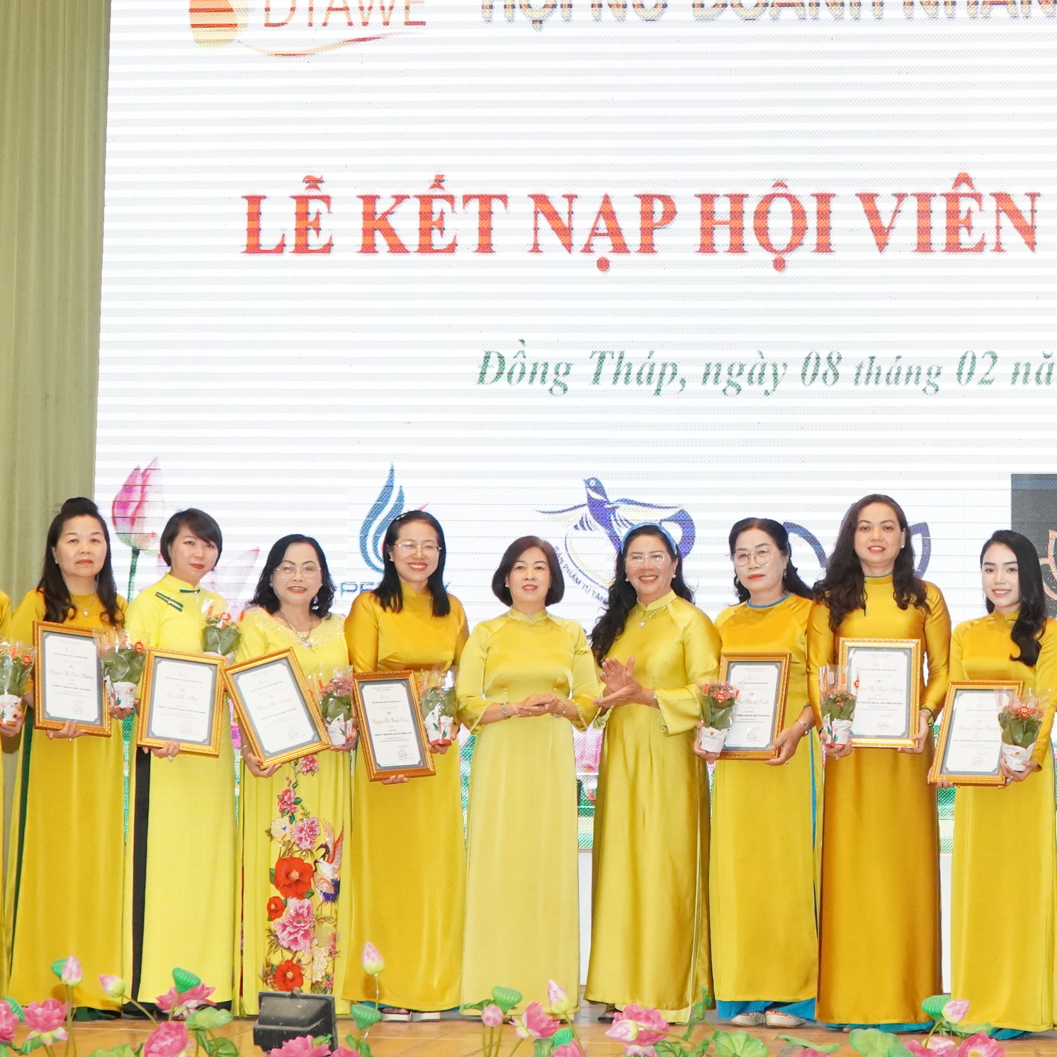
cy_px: 434
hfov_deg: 20.9
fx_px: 2833
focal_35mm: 82
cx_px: 812
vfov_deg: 21.1
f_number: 5
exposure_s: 1/160
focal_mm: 32
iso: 2500
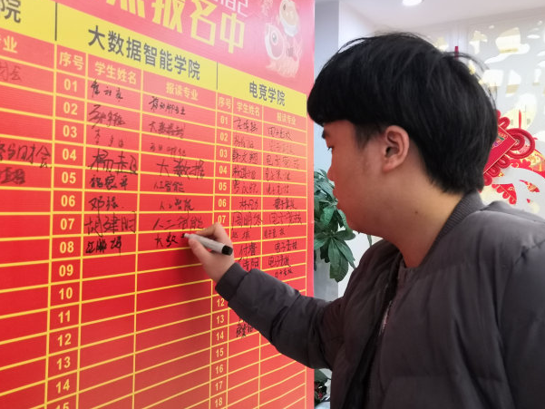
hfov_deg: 55.3
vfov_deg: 43.0
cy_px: 199
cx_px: 273
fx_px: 520
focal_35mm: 33
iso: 320
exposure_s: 1/33.3
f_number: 1.8
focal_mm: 3.95
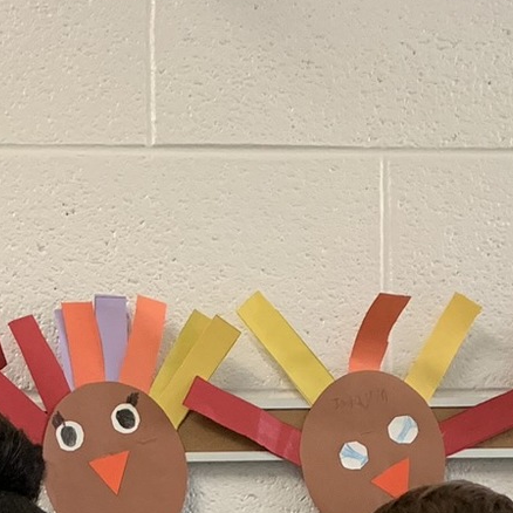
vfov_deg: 14.9
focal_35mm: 105
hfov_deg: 16.0
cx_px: -78
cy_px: 861
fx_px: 1760
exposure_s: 1/60
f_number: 1.8
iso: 250
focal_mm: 4.25
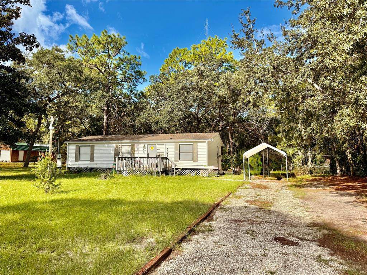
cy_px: 138
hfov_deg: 71.6
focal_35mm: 24
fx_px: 254
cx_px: 184
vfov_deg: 56.8
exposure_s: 1/4167
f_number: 1.78
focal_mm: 6.76
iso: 100
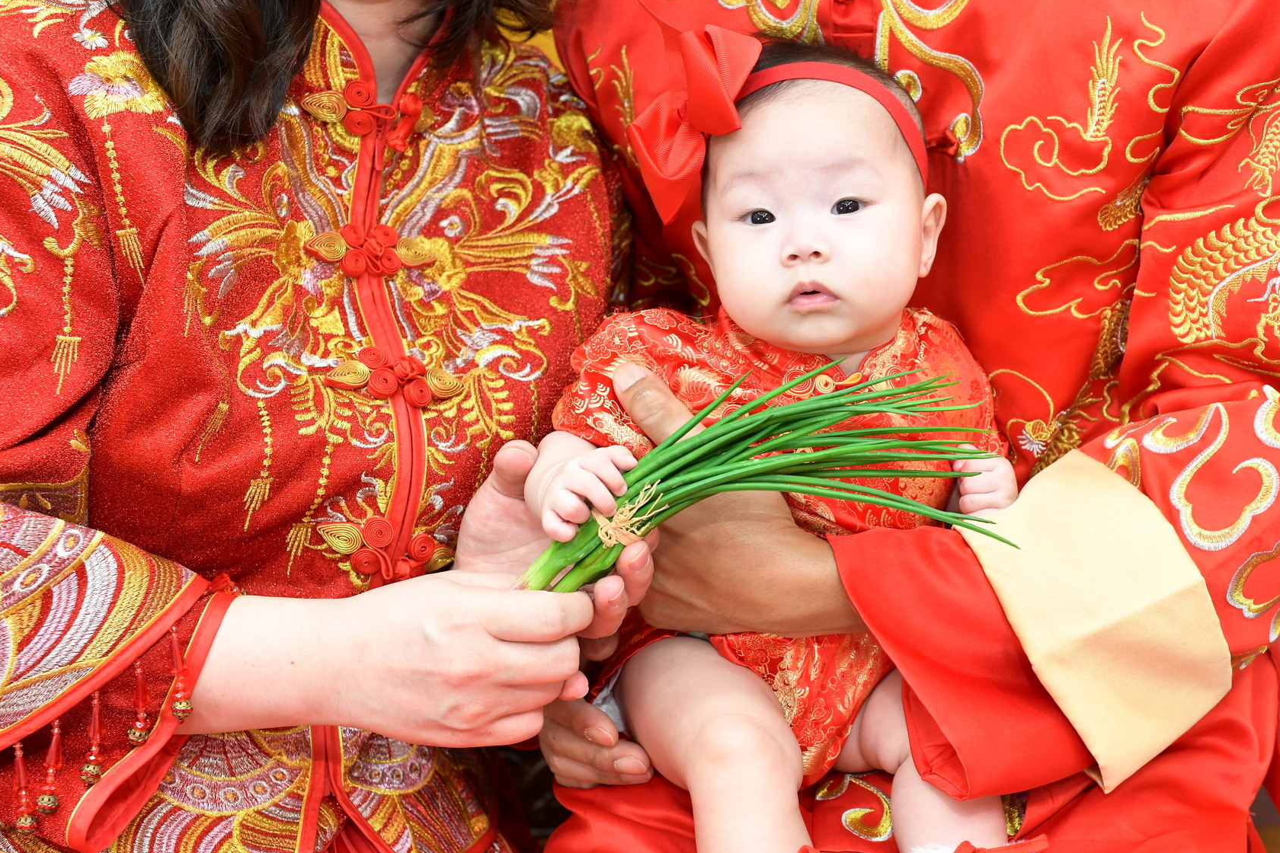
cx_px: 803
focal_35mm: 50
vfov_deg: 26.9
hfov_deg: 39.3
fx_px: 1778
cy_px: 510
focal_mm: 35
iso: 1000
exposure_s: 1/200
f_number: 4.5
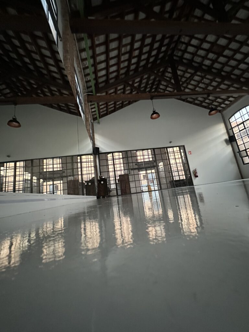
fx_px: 134
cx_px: 124
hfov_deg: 85.7
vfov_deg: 102.1
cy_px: 166
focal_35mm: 14
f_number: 2.2
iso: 1000
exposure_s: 1/60
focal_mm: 2.22
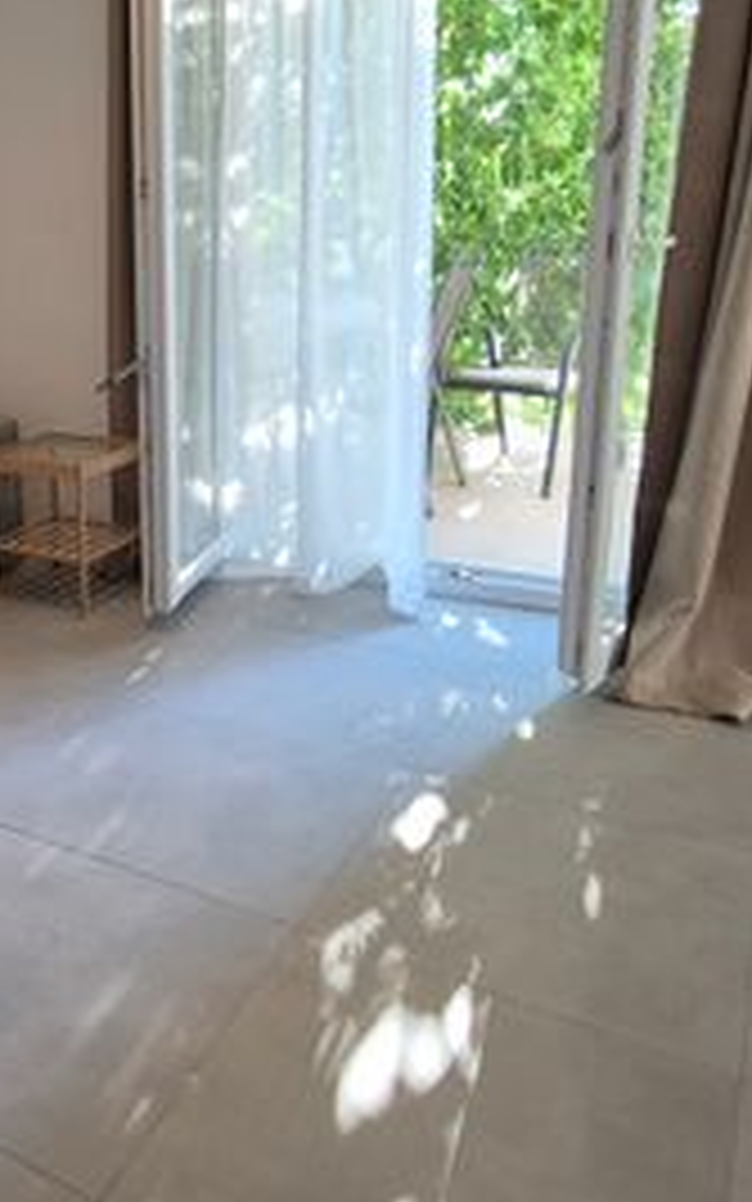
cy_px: 491
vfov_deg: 60.8
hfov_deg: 37.2
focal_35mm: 31
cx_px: 36
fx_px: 1016
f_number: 2.2
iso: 100
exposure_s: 1/100
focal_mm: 2.2
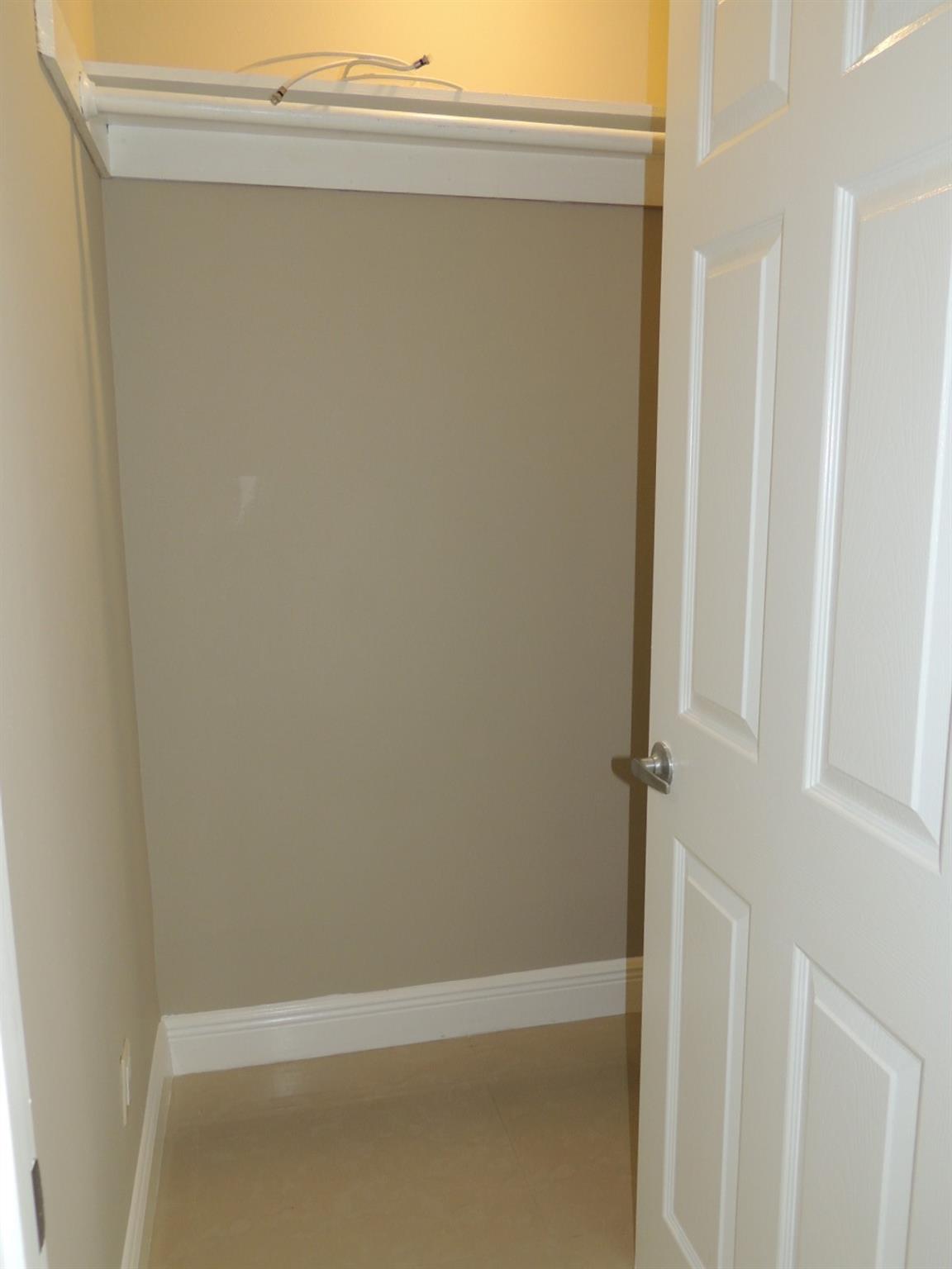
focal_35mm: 28
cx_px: 476
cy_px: 634
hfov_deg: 49.7
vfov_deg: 63.4
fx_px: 1027
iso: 200
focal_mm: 4.9
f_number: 3.1
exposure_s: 1/30
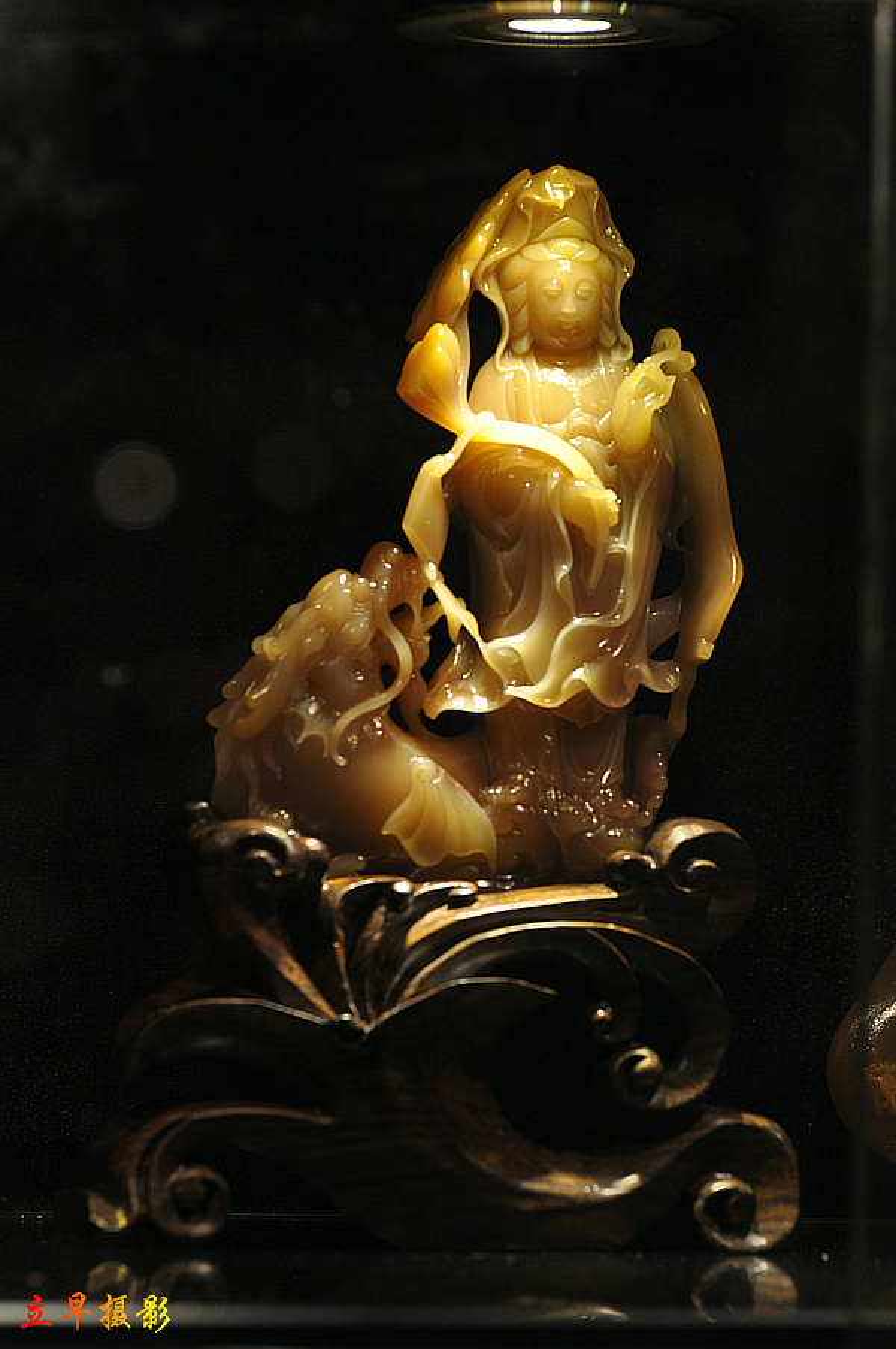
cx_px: 448
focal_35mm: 153
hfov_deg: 8.9
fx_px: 5725
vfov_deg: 13.4
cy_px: 674
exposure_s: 1/60
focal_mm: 102
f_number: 5.6
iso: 320
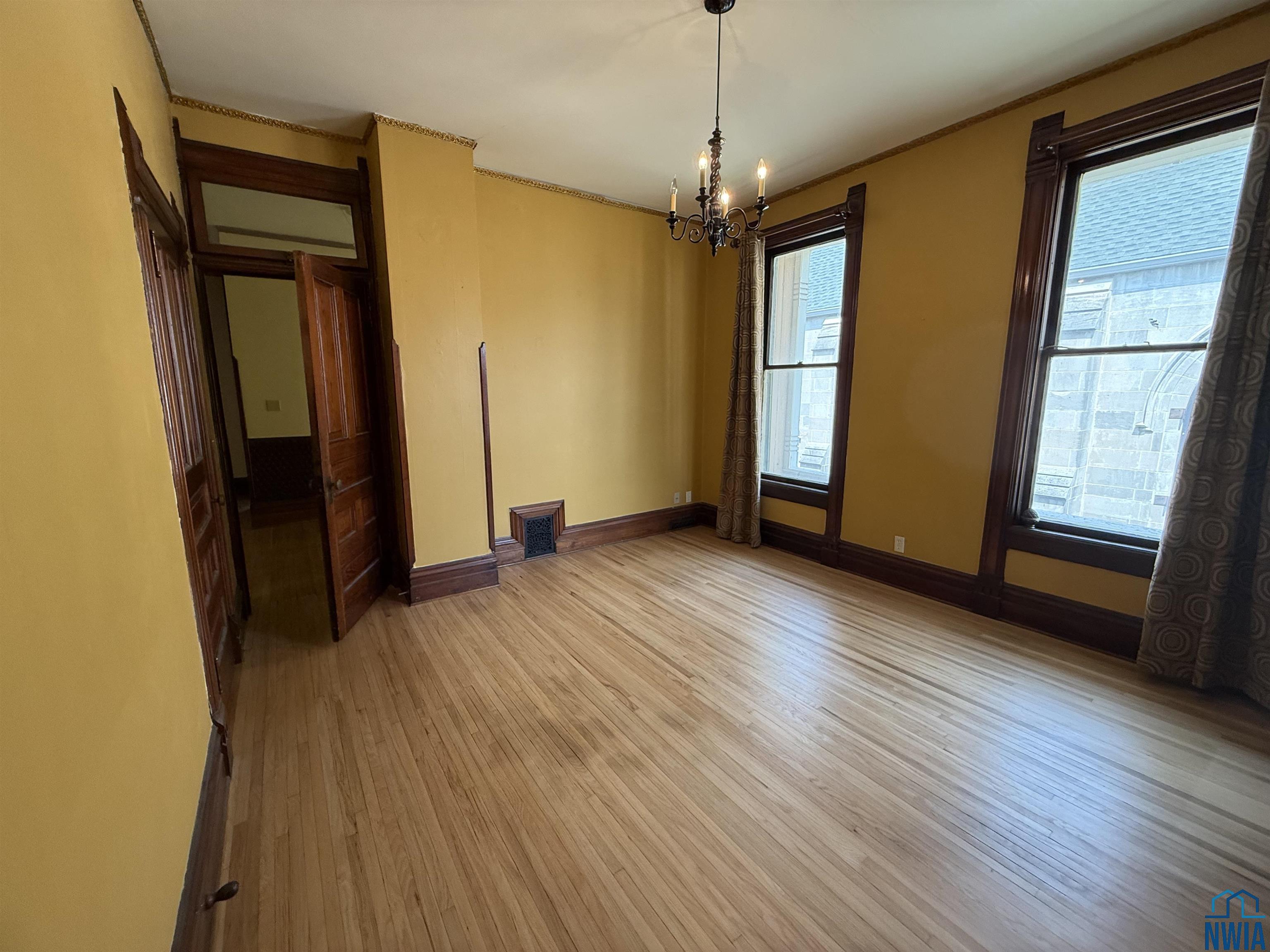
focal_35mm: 14
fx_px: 514
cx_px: 635
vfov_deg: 85.7
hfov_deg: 102.1
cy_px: 476
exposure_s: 1/120
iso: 200
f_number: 2.2
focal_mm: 2.22
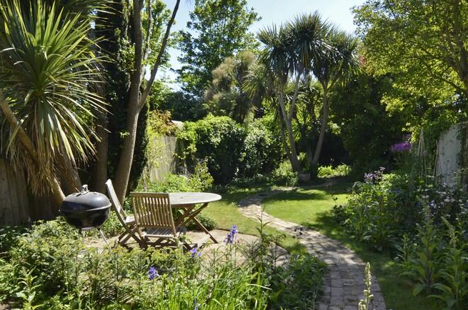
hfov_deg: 69.8
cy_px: 181
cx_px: 214
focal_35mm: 26
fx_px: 335
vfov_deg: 49.5
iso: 200
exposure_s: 1/200
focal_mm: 11
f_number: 7.1
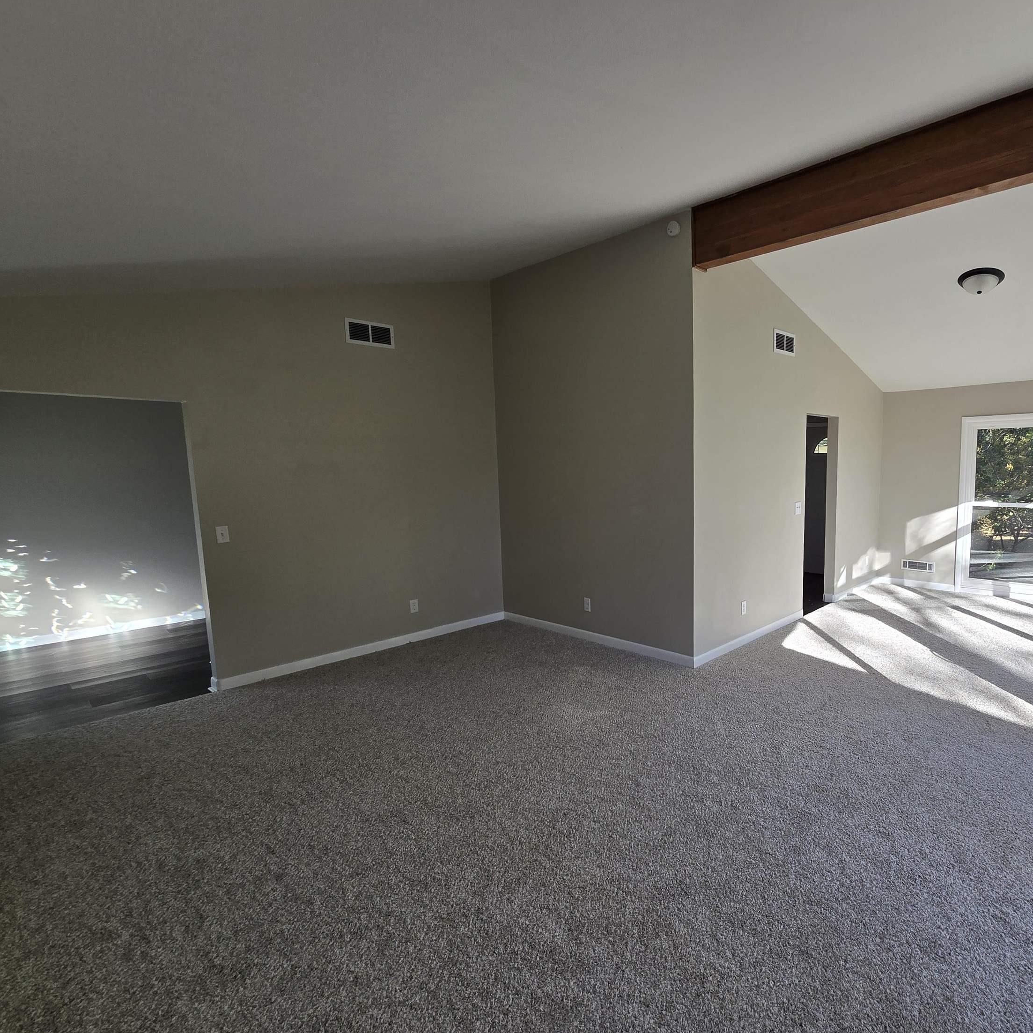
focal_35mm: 16
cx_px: 659
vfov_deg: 87.4
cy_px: 528
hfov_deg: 85.4
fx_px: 540
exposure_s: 1/151
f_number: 2.2
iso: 50
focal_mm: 2.2
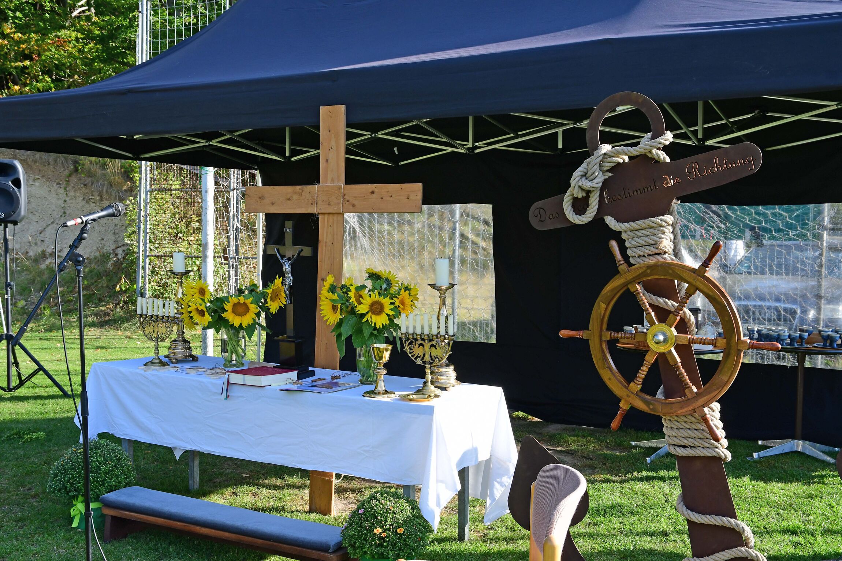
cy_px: 280
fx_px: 982
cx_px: 421
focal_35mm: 42
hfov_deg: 46.4
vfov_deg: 31.9
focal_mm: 28
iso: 400
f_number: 8
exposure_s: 1/350
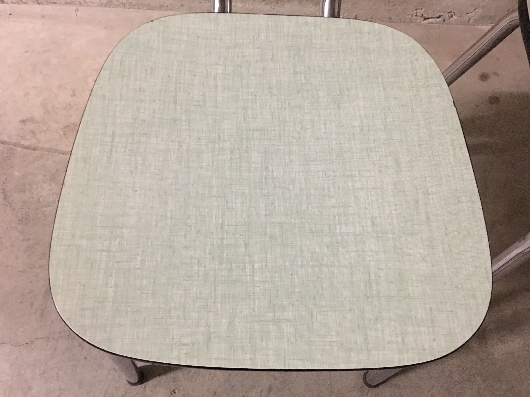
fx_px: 444
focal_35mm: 29
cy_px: 198
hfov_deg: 61.7
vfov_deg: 48.2
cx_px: 265
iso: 100
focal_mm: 4.15
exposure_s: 1/4
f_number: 2.2
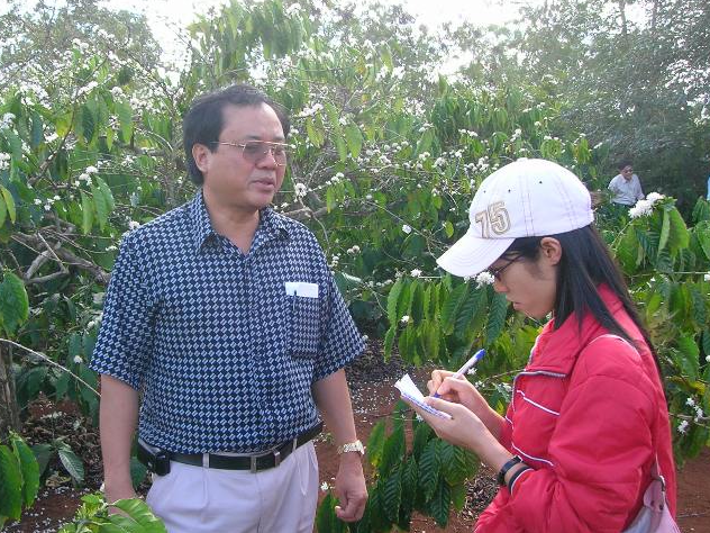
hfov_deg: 43.7
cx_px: 291
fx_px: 882
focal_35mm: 43
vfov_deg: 33.6
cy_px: 260
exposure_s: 1/57.3
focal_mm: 5.7
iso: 50
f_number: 4.9
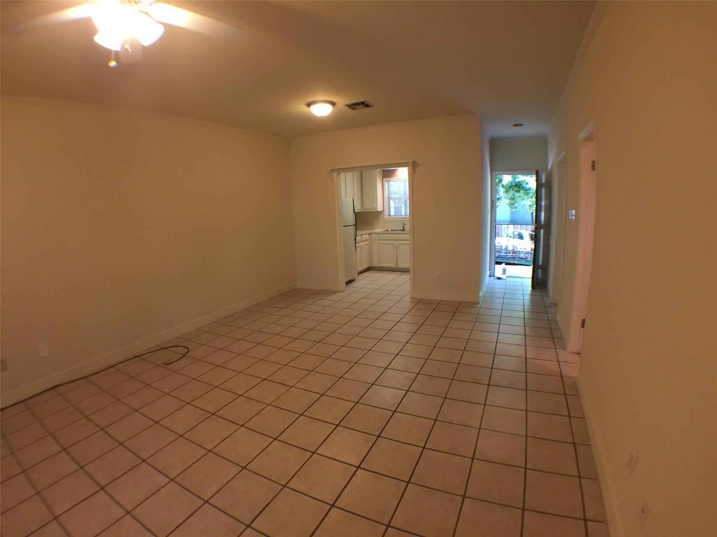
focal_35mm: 29
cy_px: 268
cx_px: 358
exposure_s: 1/30
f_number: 2.2
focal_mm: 4.15
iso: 125
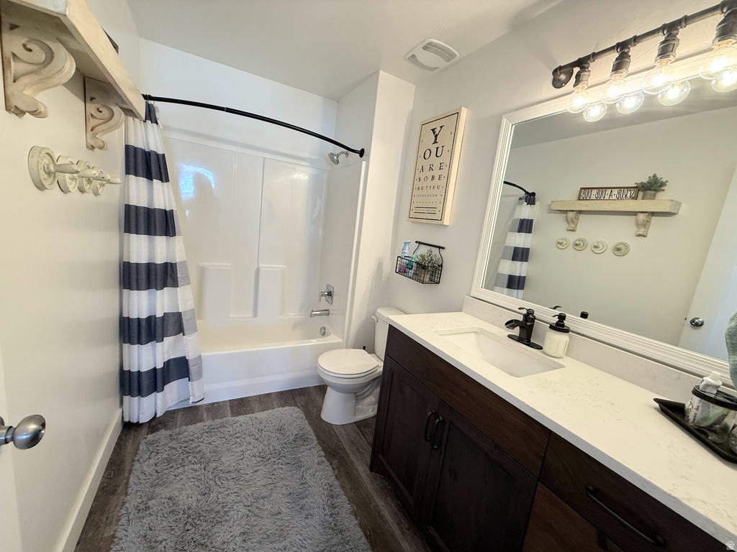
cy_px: 276
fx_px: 298
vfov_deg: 85.7
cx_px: 368
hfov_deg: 102.1
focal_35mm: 14
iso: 200
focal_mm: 2.22
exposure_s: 1/120
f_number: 2.2
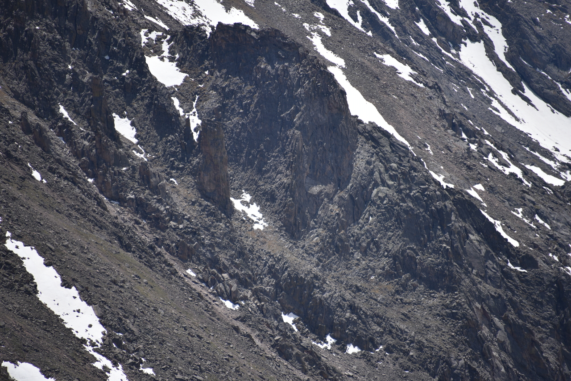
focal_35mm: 300
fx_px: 4759
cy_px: 190
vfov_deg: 4.6
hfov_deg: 6.9
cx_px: 286
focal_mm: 300
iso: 100
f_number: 5.6
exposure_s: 1/640
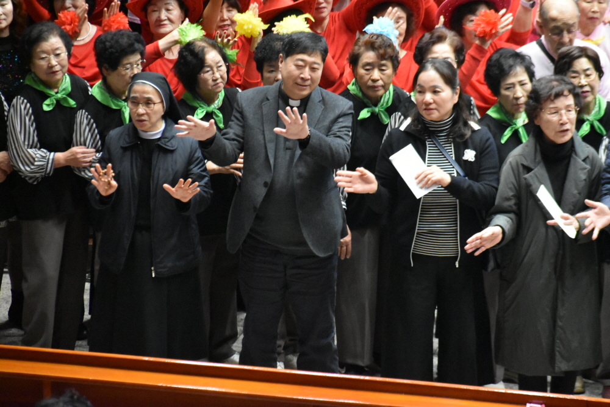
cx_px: 305
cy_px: 204
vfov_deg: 6.3
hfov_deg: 9.5
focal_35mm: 218
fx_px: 3687
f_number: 4.8
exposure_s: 1/125
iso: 8000
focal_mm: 145
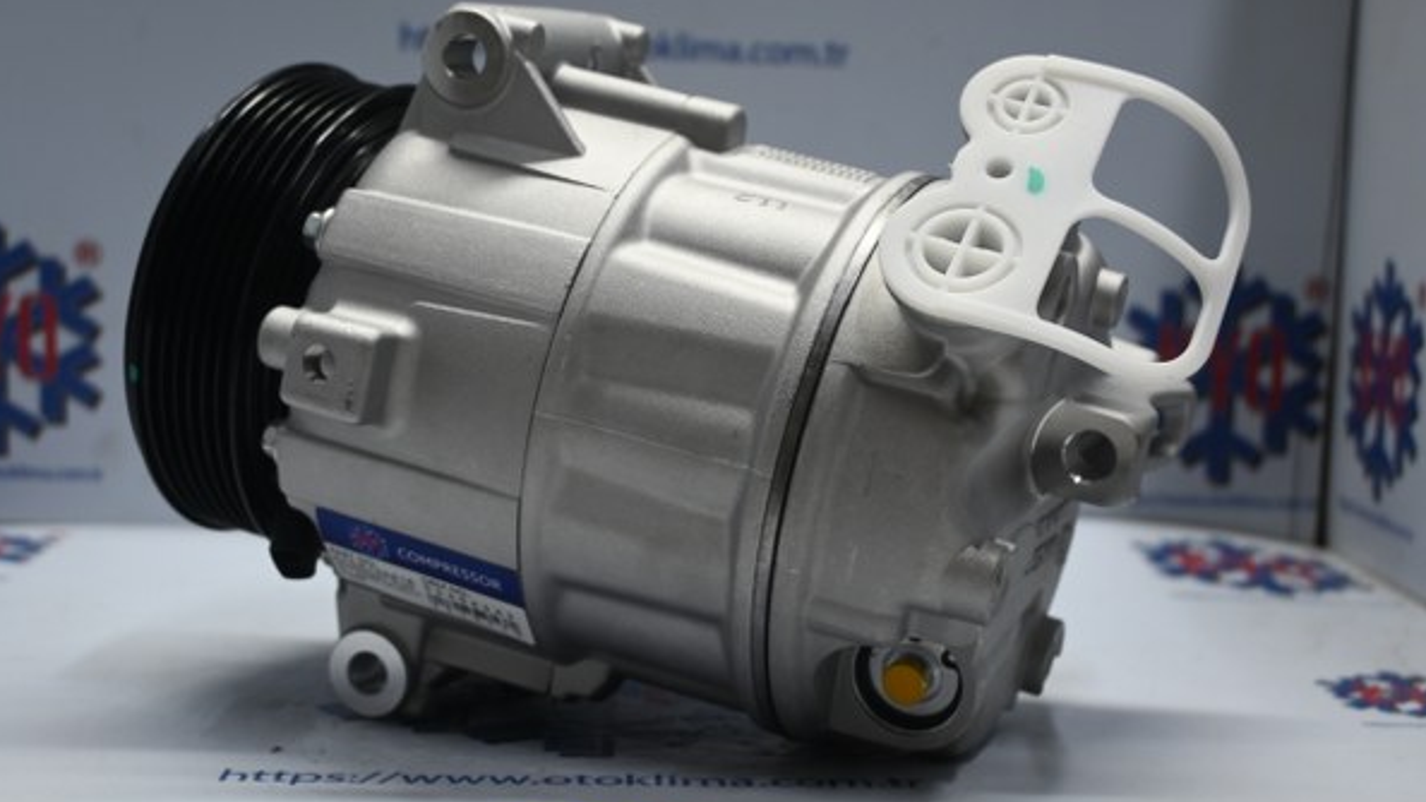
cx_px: 708
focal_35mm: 56
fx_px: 2099
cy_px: 430
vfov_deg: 21.6
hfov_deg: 37.5
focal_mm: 35
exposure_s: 1/60
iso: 560
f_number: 5.3
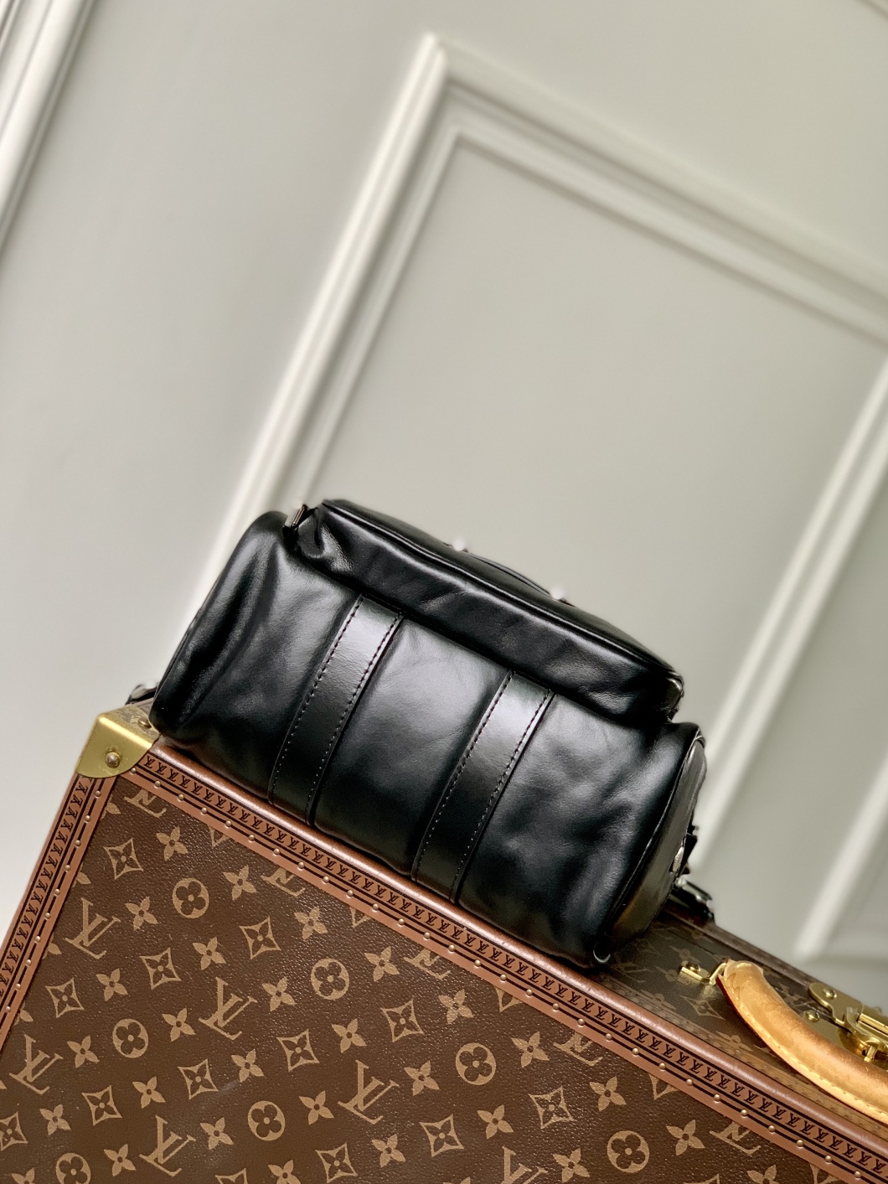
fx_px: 1813
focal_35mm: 53
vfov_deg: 36.2
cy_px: 597
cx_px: 443
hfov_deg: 27.5
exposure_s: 1/122
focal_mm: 6
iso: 100
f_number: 2.4
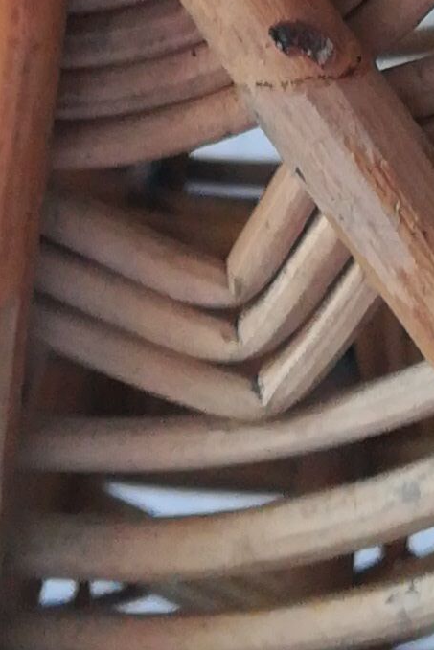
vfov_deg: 12.0
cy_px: -513
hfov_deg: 8.7
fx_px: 2855
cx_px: 198
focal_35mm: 158
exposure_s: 1/33.3
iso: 160
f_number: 2.2
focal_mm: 3.83
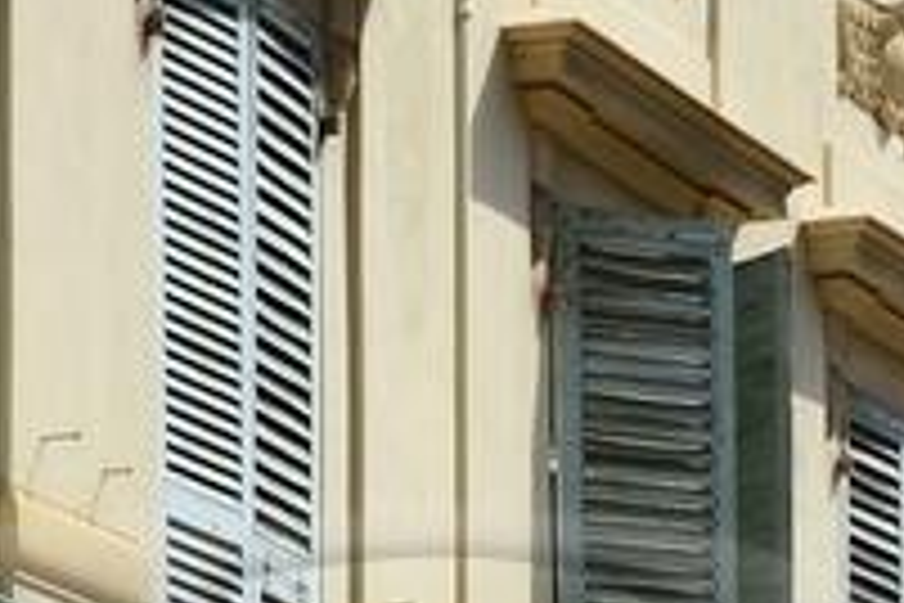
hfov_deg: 5.4
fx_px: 9592
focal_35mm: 382
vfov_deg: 3.6
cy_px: 1264
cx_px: -81
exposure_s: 1/250
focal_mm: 48
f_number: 13
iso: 200
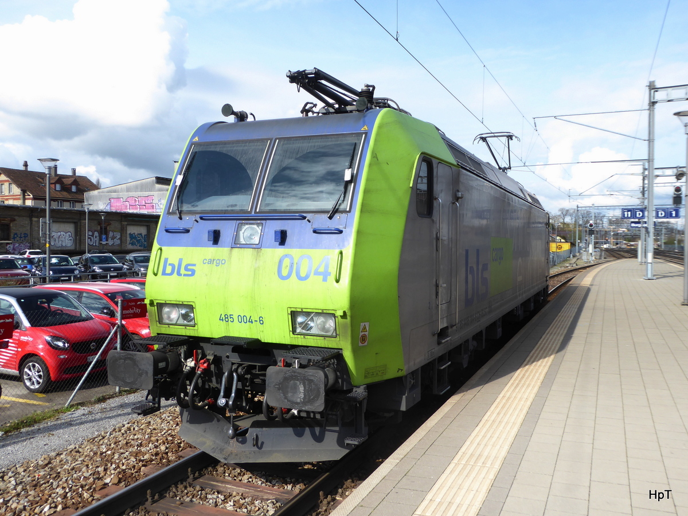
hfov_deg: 56.8
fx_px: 636
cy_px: 258
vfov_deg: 44.2
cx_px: 344
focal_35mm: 32
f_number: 3.5
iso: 80
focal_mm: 5.4
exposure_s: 1/400
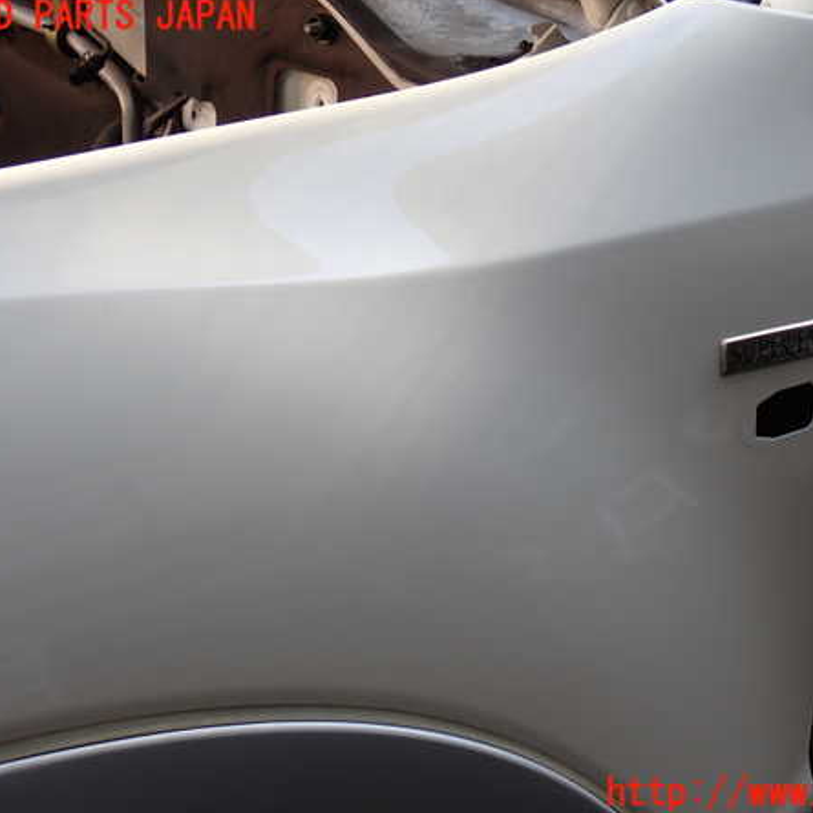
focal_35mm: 56
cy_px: 406
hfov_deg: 30.5
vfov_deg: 30.6
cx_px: 471
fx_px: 1488
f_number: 4.5
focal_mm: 8.4
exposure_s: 1/100
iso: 100
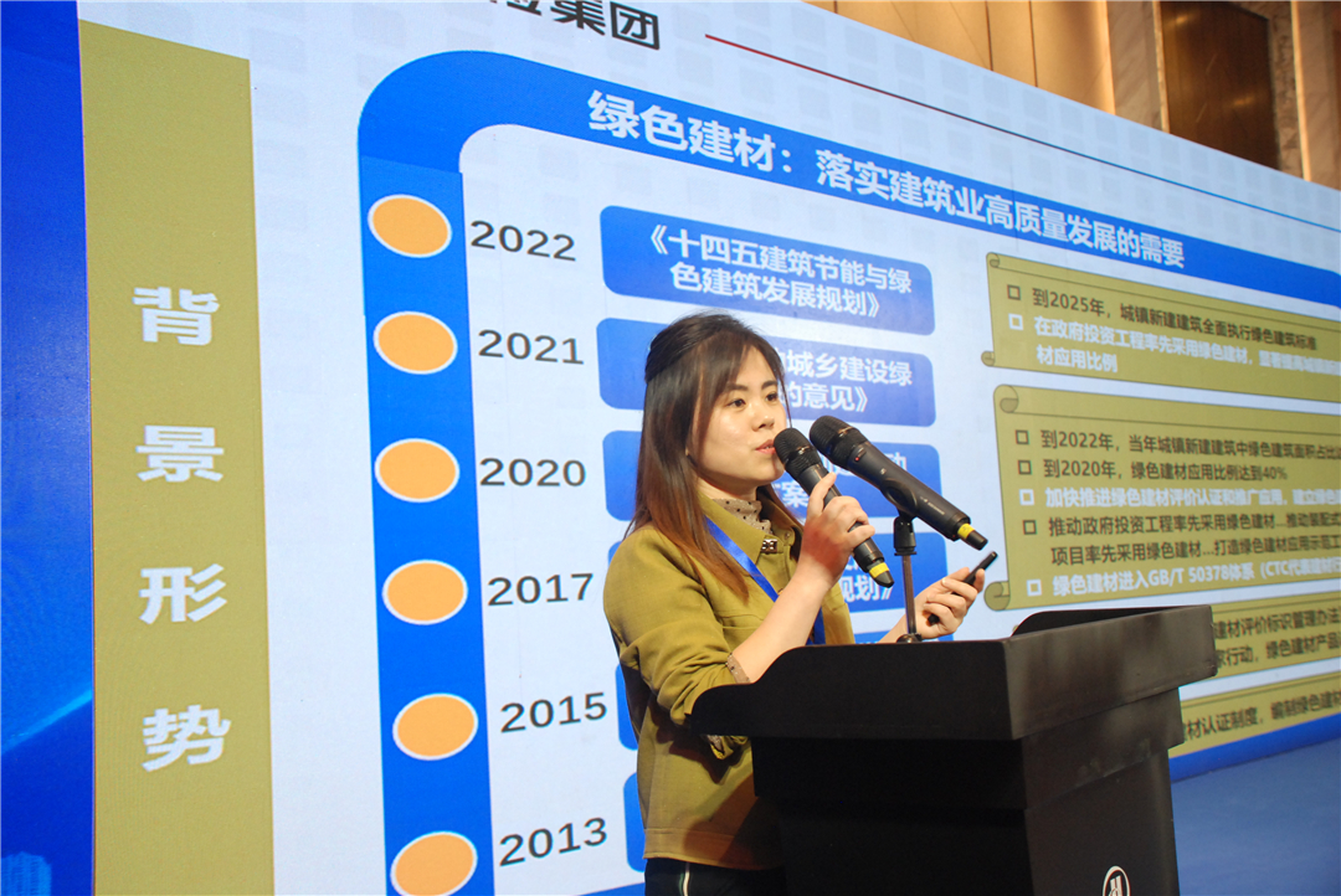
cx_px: 670
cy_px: 448
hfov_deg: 53.1
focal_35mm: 36
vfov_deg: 36.9
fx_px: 1342
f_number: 5.6
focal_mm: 24
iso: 800
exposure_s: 1/125
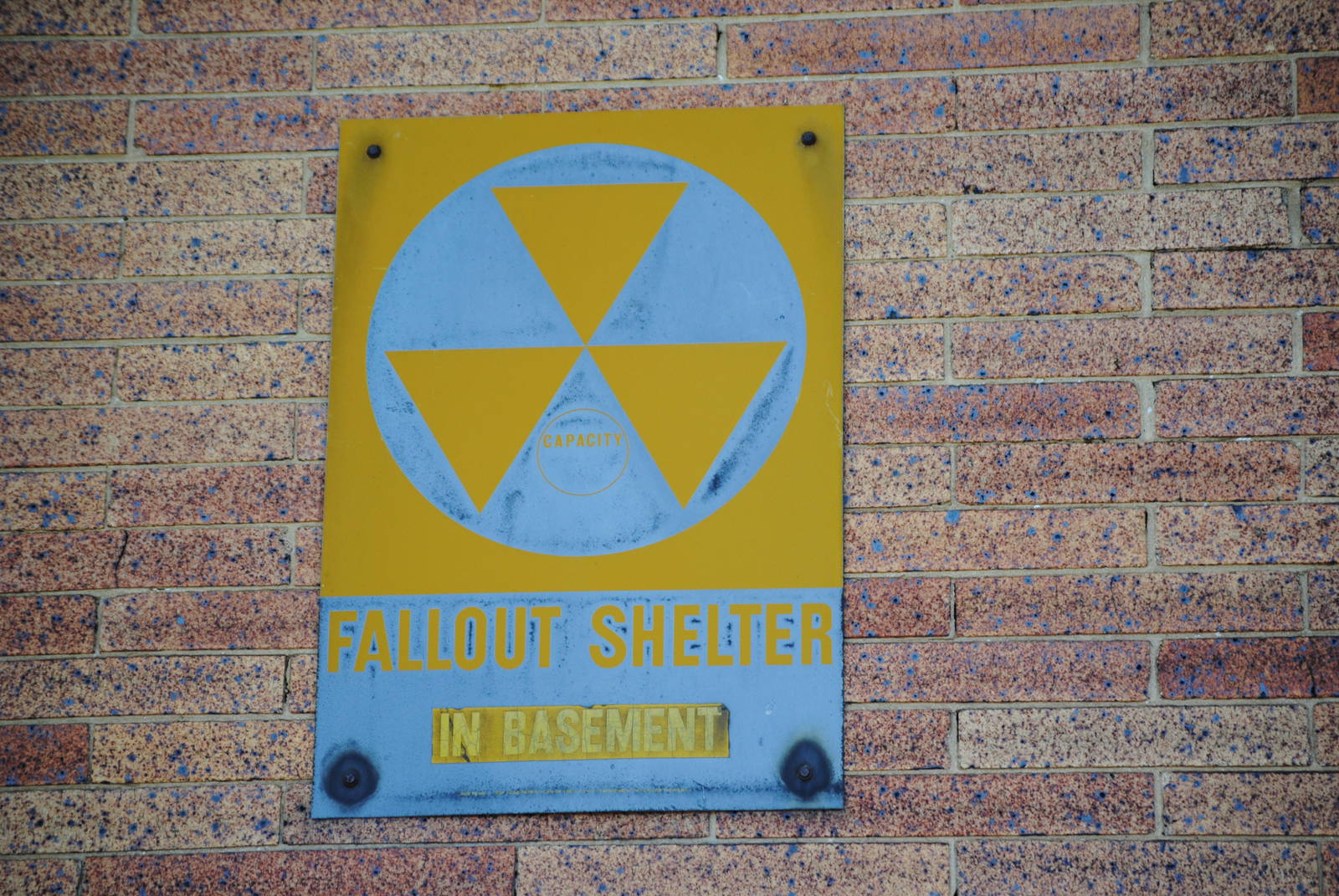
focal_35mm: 123
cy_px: 448
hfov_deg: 16.6
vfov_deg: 11.2
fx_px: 4580
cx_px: 670
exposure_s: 1/320
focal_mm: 82
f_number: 4.2
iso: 200
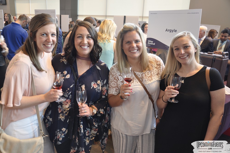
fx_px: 201
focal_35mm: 32
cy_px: 76
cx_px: 115
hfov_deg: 59.6
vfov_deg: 41.6
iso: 400
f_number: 5
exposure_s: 1/10
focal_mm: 21
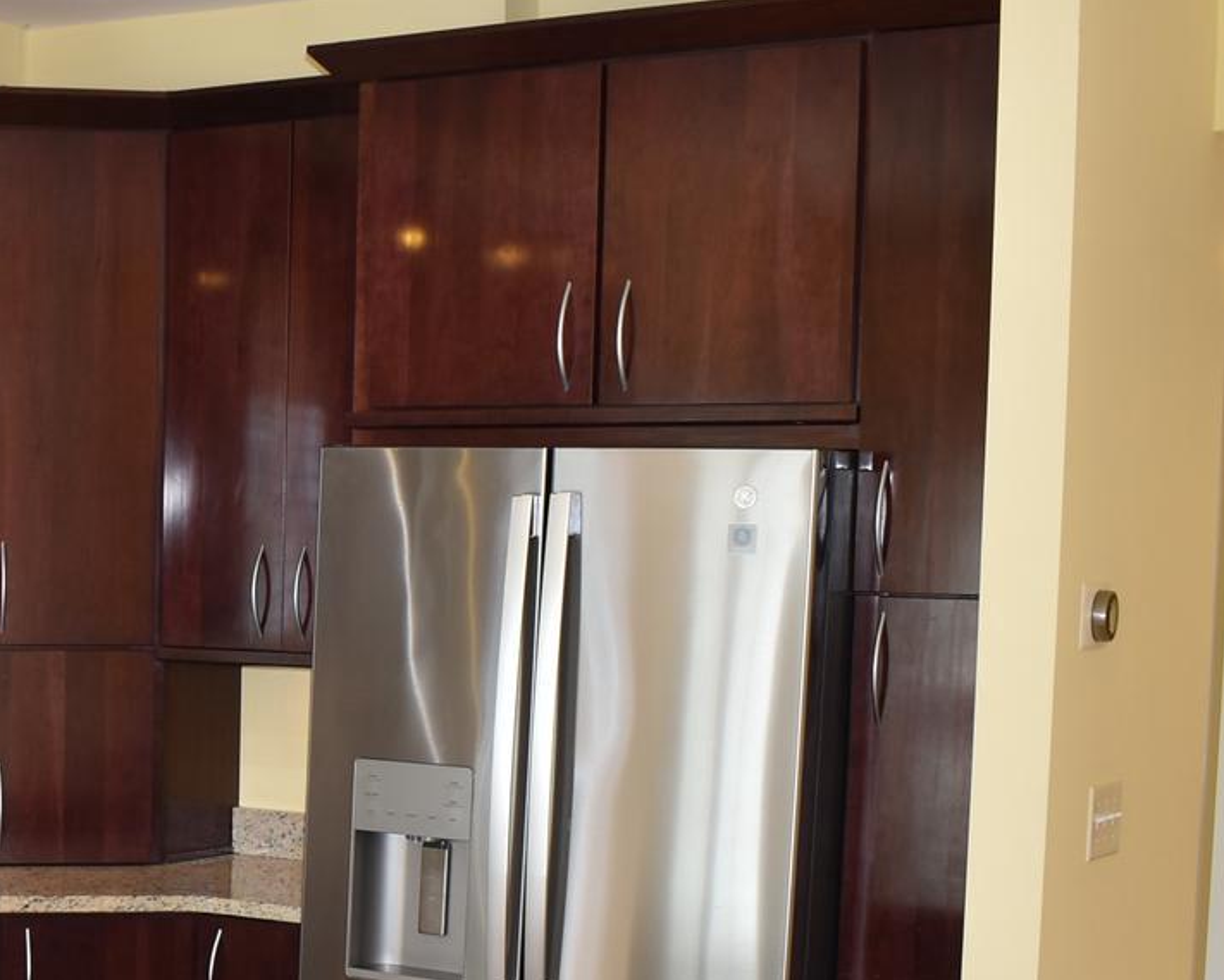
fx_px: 2645
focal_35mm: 73
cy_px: 842
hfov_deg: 24.2
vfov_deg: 20.6
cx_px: -153
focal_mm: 18
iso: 140
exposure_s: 1/60
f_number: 4.5
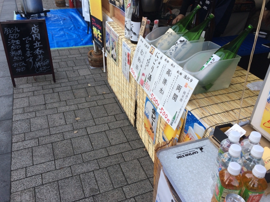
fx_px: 234
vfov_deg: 46.8
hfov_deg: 60.0
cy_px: 98
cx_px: 132
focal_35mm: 30
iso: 32
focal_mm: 4.15
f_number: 2.2
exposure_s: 1/193
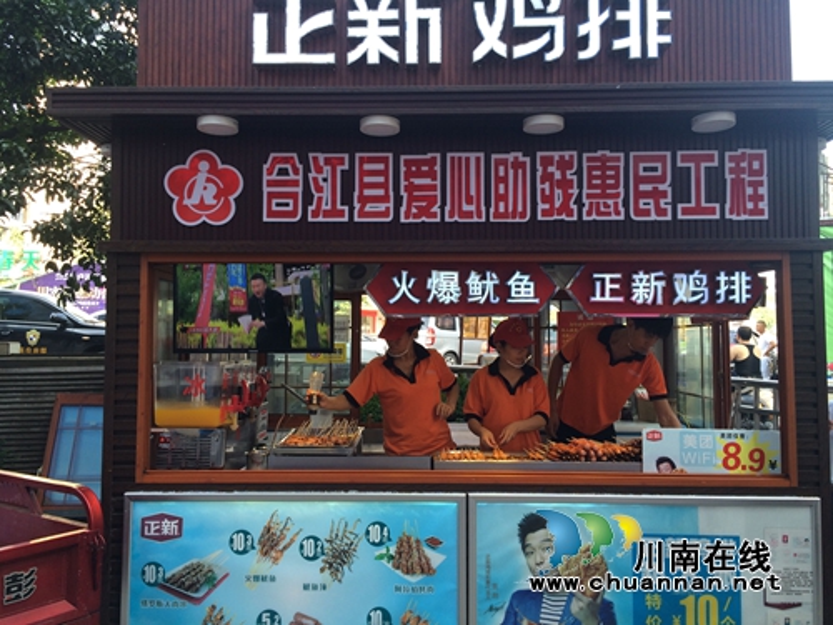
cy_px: 312
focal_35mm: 29
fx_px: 698
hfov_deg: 61.7
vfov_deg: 48.2
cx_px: 416
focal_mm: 4.15
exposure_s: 1/105
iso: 32
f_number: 2.2
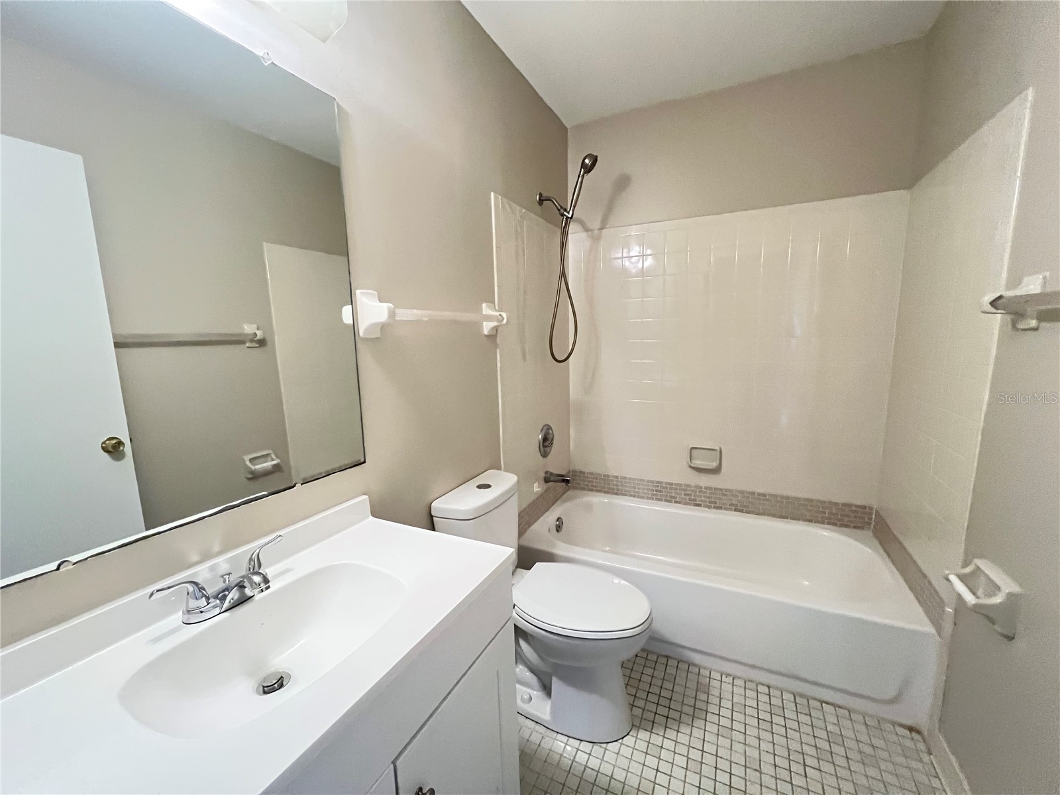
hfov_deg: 106.2
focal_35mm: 13
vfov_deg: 89.9
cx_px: 530
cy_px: 398
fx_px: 398
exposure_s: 1/51
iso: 1000
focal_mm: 1.57
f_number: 1.8
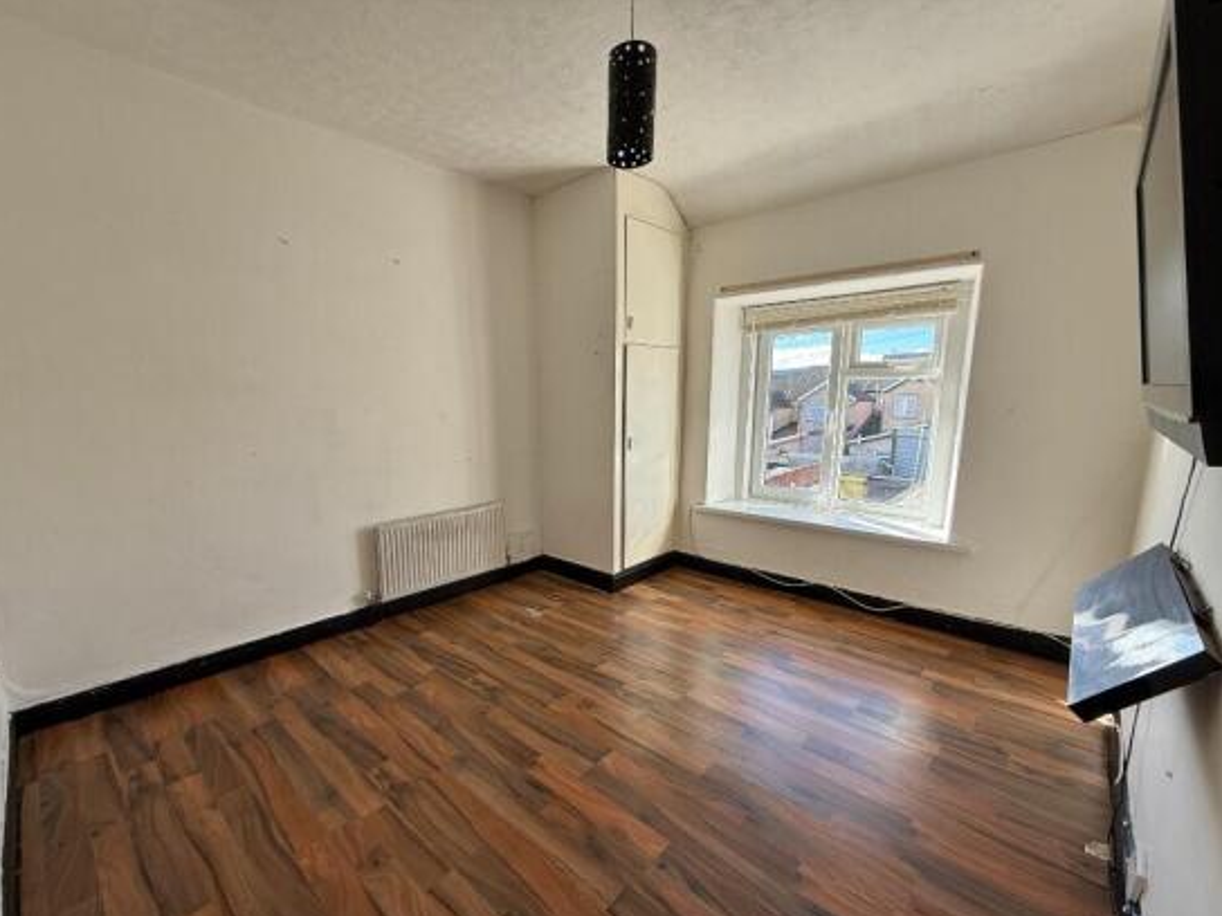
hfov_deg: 98.0
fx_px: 530
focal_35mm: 15
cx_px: 569
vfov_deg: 81.7
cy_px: 486
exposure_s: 1/193
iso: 50
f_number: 2.2
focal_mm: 2.22
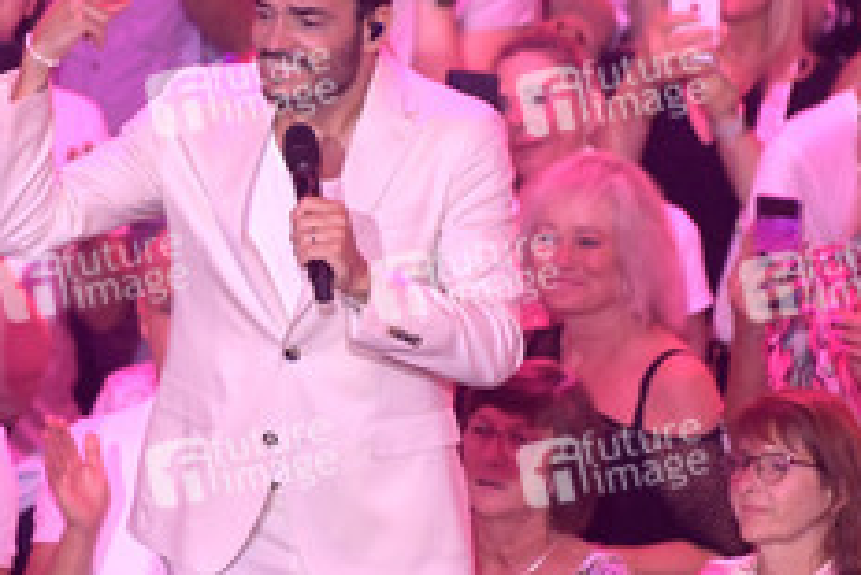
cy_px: 371
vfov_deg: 1.5
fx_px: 22303
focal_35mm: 932
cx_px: 143
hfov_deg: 2.2
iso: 16000
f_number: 5.6
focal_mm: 480
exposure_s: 1/500
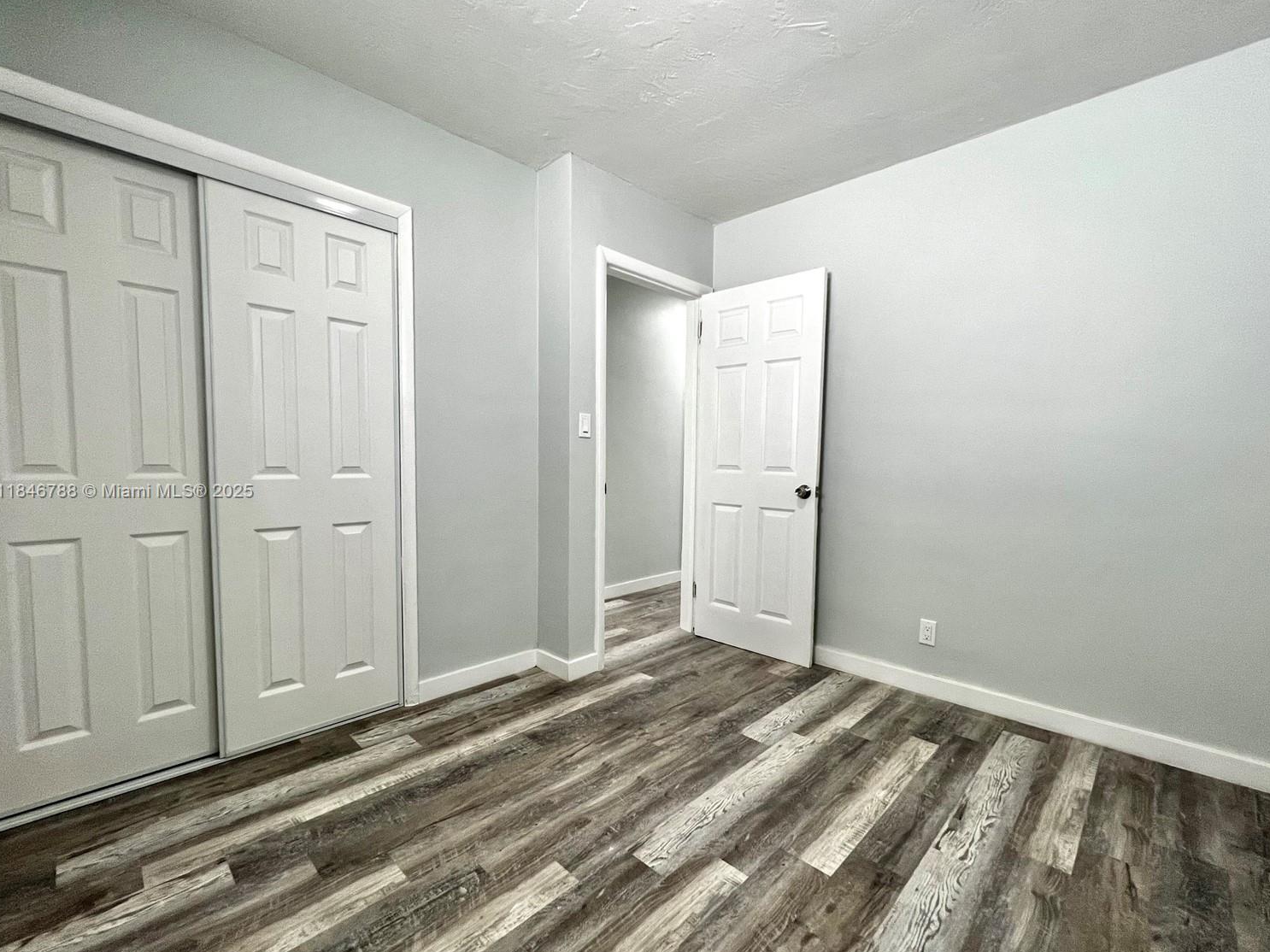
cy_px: 492
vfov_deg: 85.6
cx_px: 663
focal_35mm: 14
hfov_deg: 102.0
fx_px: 514
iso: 160
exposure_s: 1/120
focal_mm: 1.57
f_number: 1.8
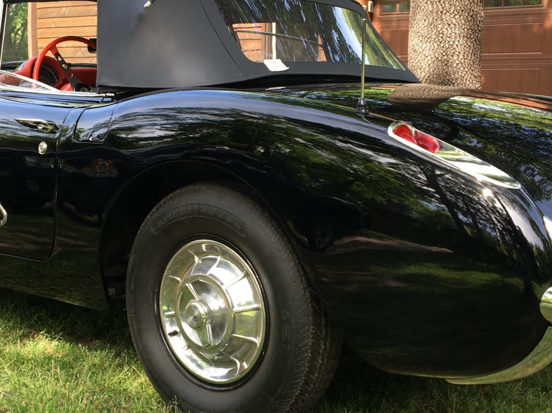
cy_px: 245
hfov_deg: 33.8
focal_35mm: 57
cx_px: 249
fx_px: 909
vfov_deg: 25.6
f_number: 2.2
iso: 25
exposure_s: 1/120
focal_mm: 4.15
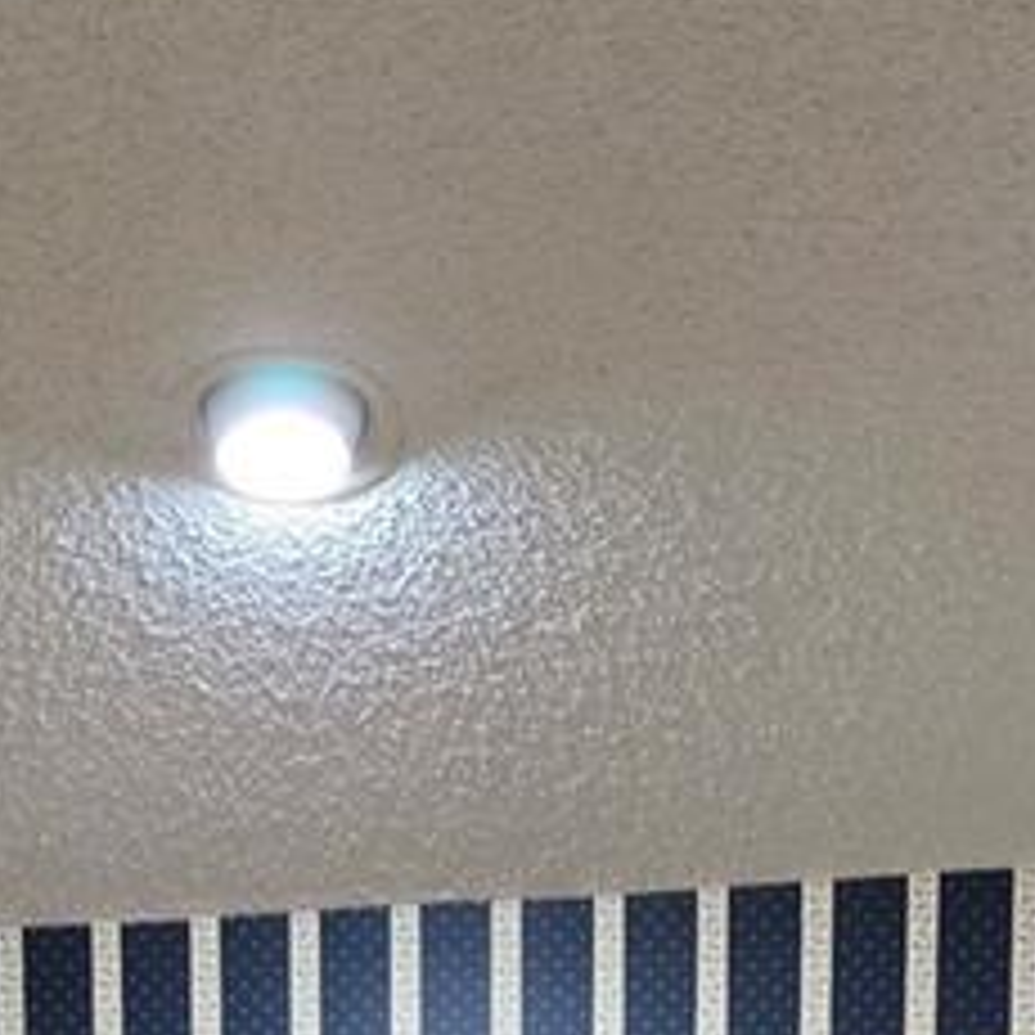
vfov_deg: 12.7
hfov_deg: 16.3
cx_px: 261
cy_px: 2488
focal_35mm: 106
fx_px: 3586
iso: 500
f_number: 1.8
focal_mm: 5.4
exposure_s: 1/120
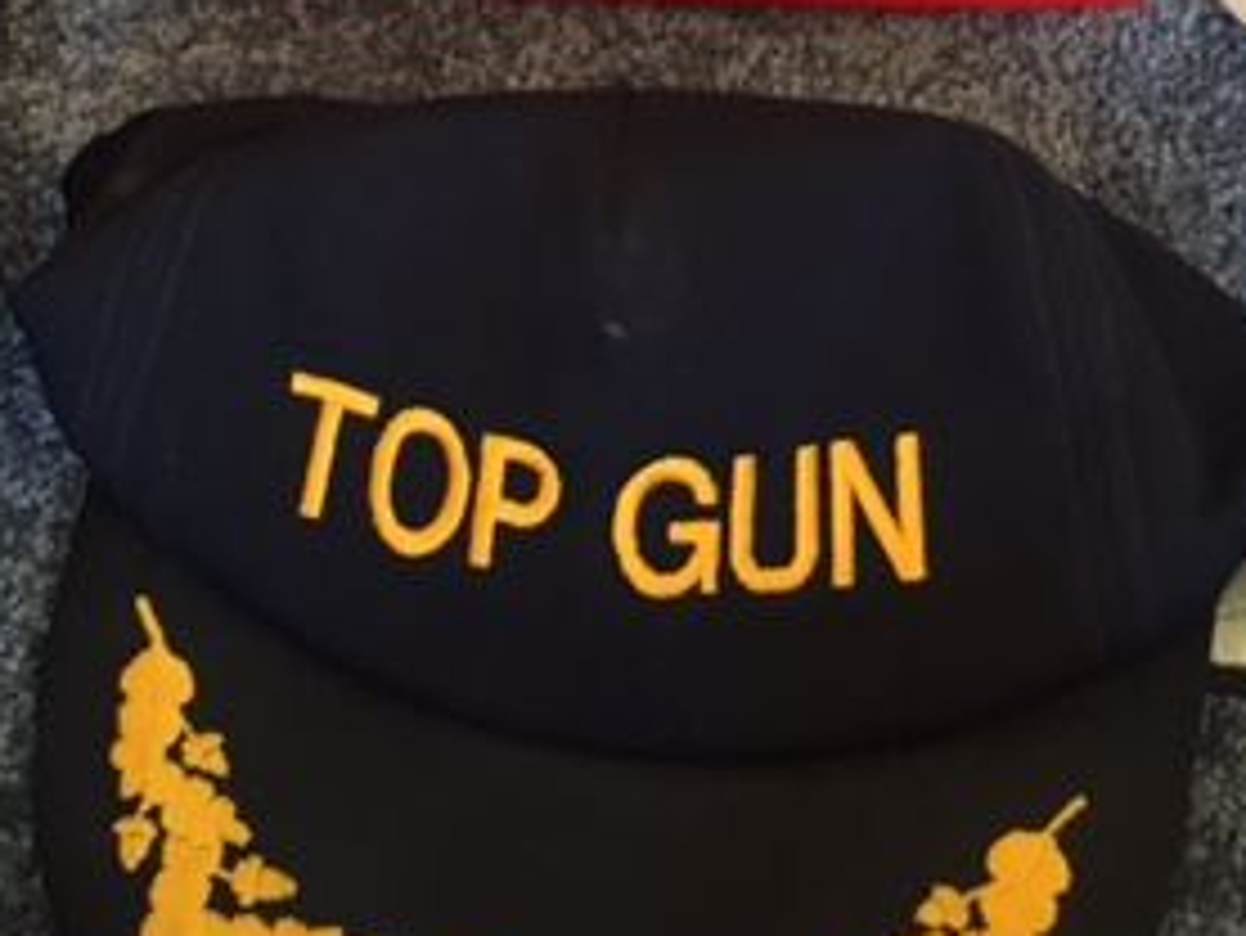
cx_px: 522
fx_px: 2413
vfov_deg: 21.1
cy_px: -22
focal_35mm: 67
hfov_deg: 28.9
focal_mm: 4.15
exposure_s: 1/30
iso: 125
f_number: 2.2
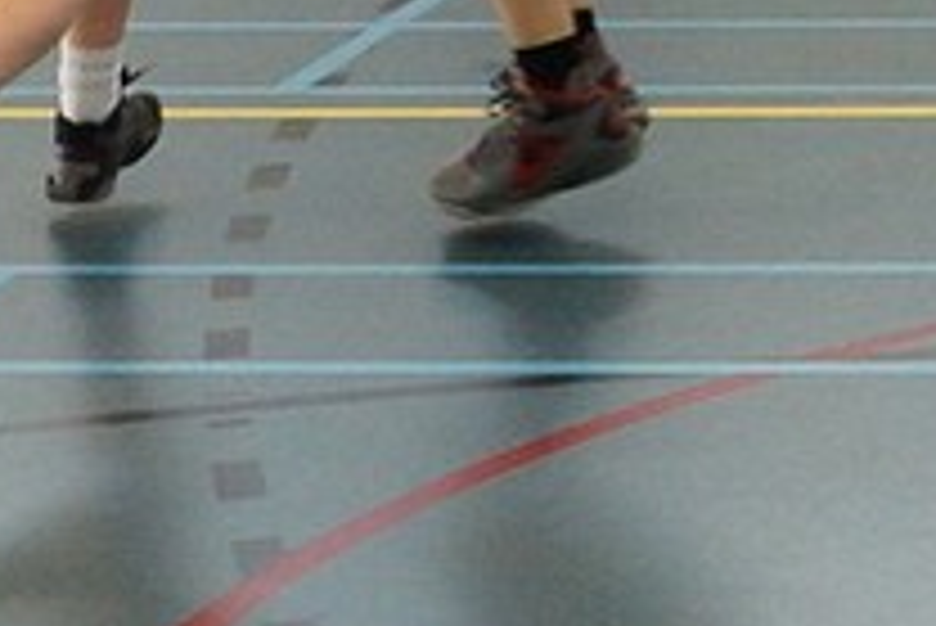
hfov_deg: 14.9
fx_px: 3070
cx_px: 1742
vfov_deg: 10.1
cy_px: -892
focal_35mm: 118
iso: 800
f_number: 5
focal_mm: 16
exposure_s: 1/125
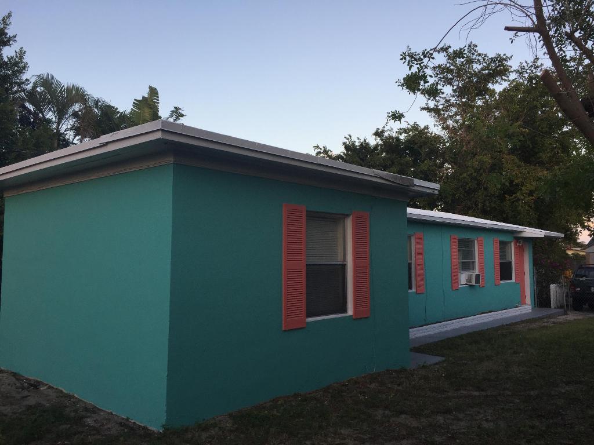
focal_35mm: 29
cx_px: 297
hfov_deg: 61.7
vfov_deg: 48.2
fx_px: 498
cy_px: 222
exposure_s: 1/273
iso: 32
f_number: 2.2
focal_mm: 4.15
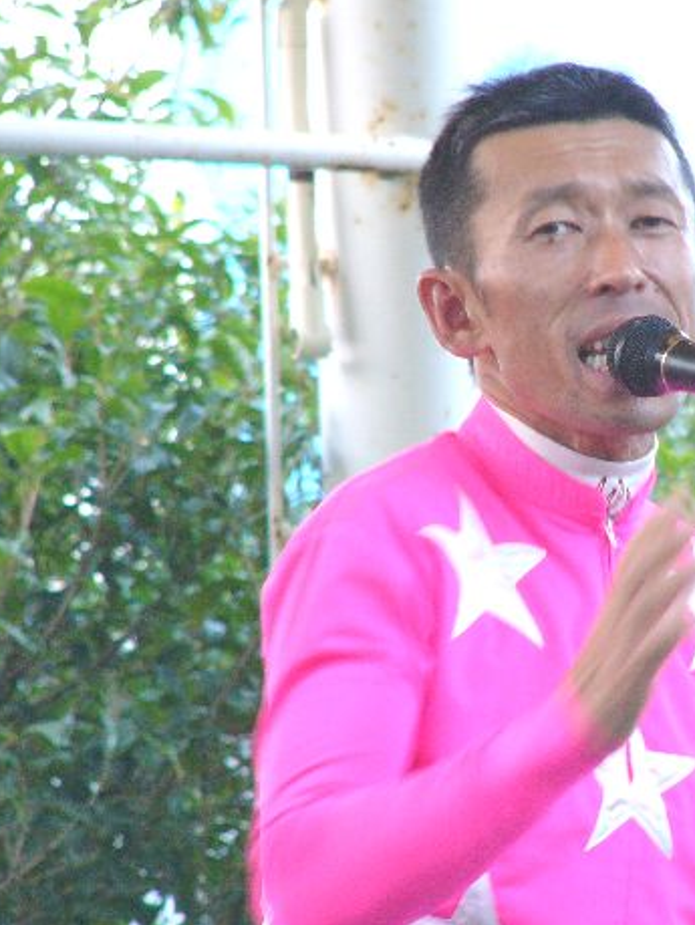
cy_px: 476
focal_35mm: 546
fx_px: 14596
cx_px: 580
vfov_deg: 3.6
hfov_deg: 2.7
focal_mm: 65.2
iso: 200
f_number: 2.8
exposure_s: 1/15
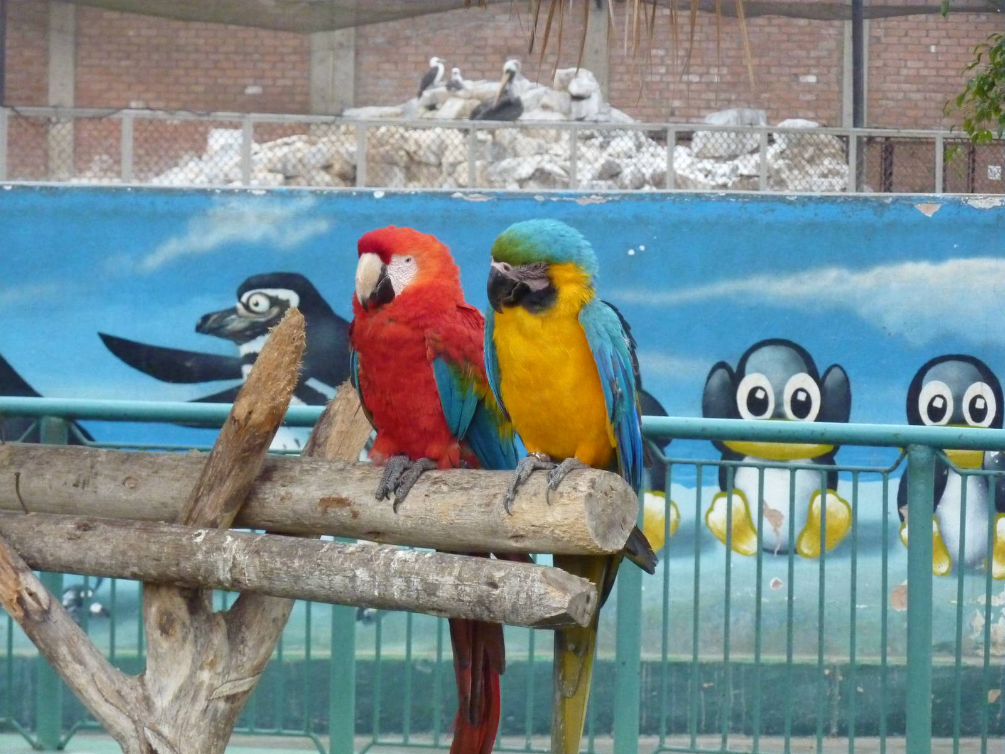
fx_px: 4587
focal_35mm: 158
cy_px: 377
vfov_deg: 9.4
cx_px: 502
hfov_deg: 12.5
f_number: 4.5
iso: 800
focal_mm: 25.9
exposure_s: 1/400
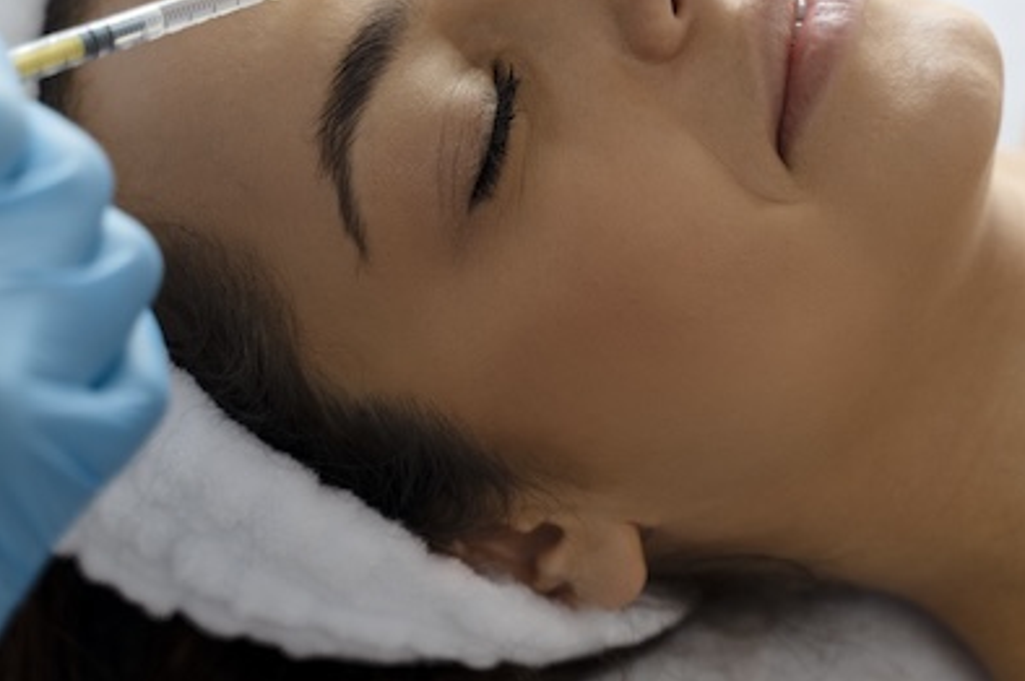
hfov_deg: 21.9
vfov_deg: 14.6
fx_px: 2646
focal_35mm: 93
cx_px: 442
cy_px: 164
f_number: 2.8
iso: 320
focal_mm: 61
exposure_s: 1/200
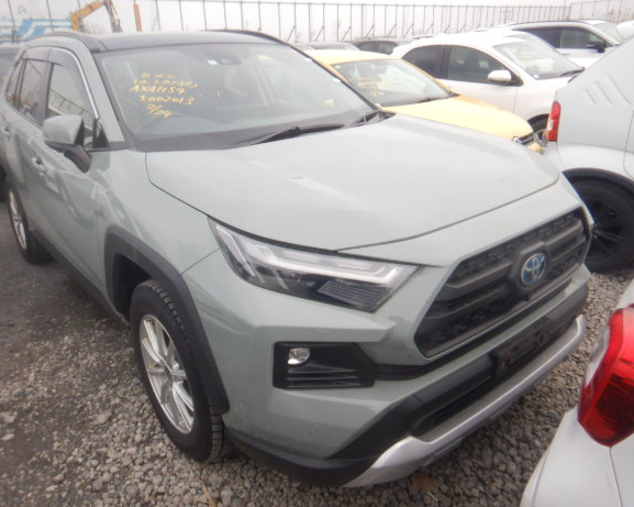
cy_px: 245
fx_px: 488
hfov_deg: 66.0
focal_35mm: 26
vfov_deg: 54.9
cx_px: 292
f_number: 2.8
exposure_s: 1/200
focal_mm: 4.3
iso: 125
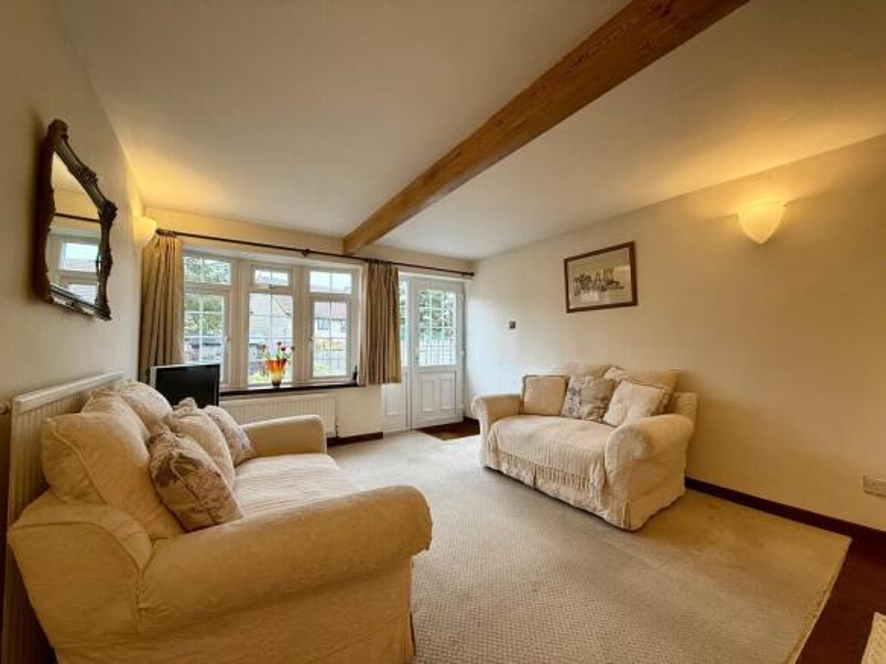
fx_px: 358
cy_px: 332
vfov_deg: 85.7
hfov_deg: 102.1
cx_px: 443
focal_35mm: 14
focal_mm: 2.22
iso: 250
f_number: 2.2
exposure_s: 1/100
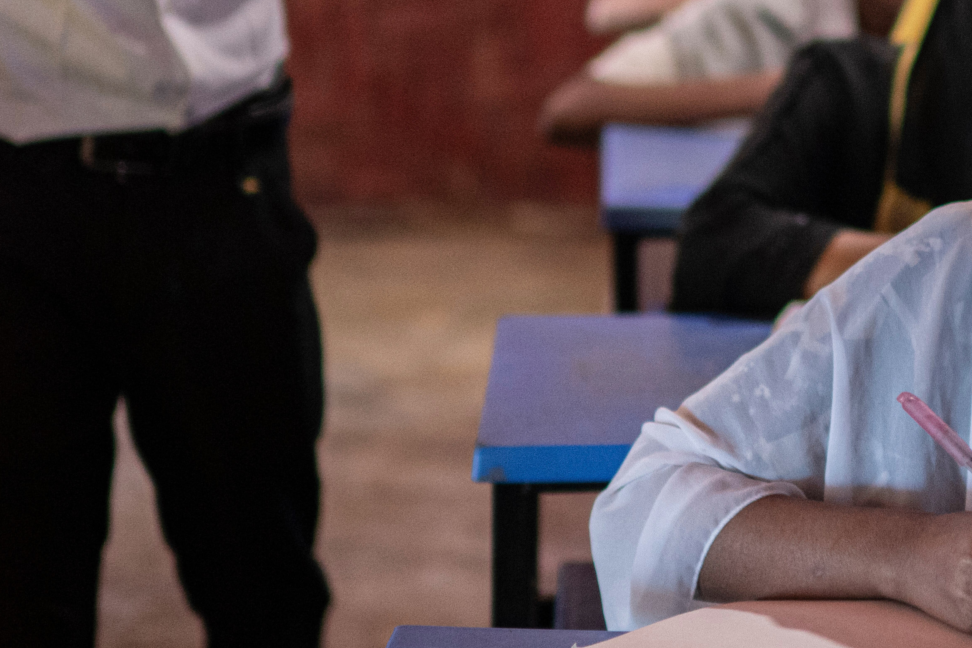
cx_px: 1026
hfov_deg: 16.1
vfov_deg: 11.0
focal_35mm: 124
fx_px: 3348
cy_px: -7
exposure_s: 1/100
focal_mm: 35
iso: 1250
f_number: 1.4
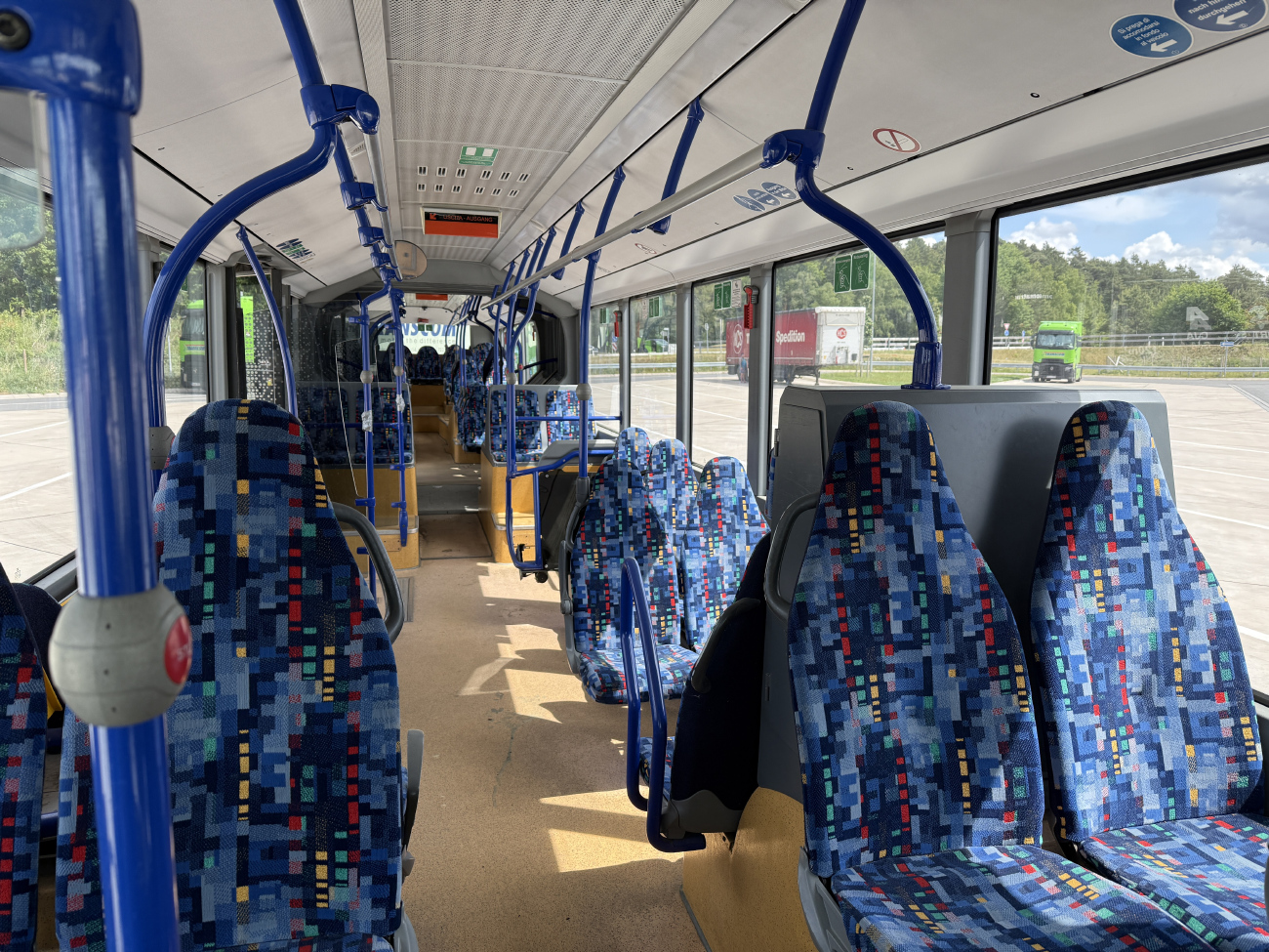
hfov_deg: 71.6
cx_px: 634
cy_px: 476
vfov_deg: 56.8
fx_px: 880
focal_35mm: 24
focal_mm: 6.76
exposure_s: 1/735
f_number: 1.78
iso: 100
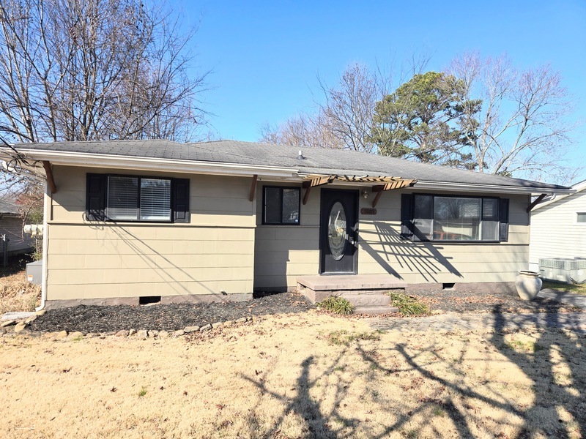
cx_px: 293
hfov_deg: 73.9
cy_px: 220
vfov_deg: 58.9
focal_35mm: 23
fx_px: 389
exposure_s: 1/1554
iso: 25
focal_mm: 5.4
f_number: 1.8
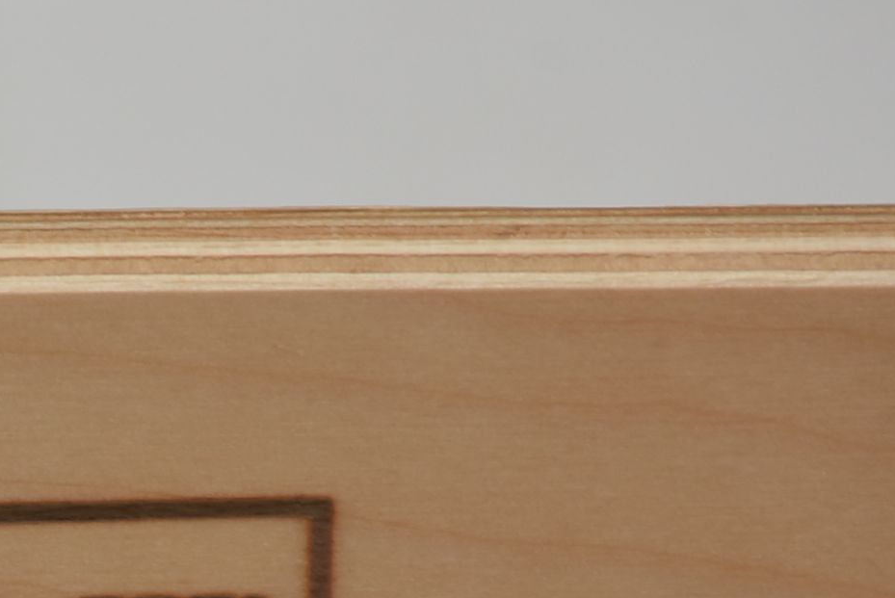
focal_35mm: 676
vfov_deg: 2.0
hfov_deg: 3.0
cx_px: -243
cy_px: 838
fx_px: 16819
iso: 160
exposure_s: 1/100
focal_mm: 140
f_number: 10
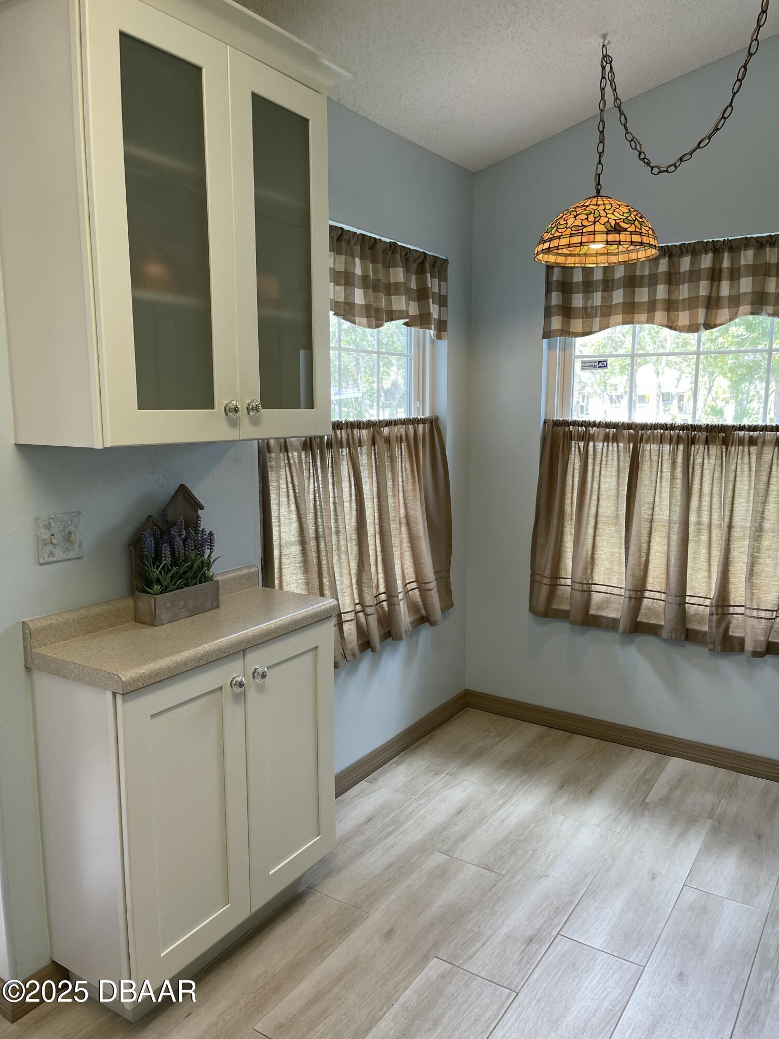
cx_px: 390
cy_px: 520
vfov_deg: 67.3
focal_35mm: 26
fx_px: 780
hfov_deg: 53.1
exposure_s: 1/60
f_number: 1.6
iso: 80
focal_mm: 5.1
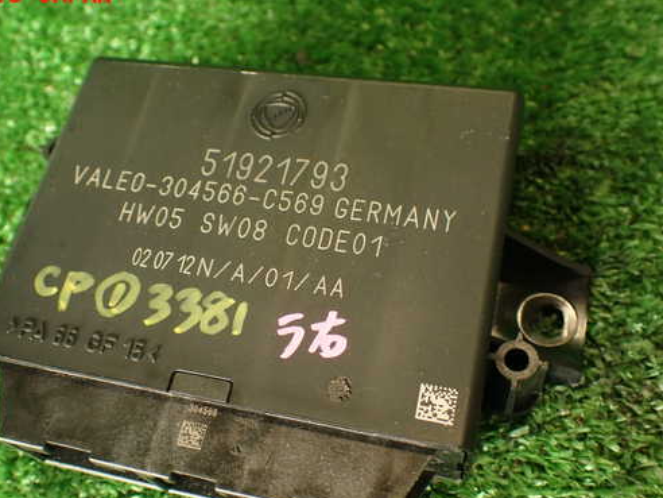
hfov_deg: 47.6
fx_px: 747
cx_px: 271
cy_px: 281
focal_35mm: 39
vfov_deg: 36.8
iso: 200
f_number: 2.4
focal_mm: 5.79
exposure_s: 1/40
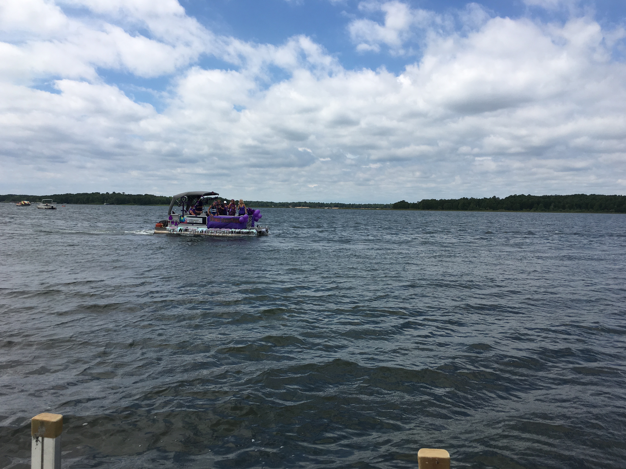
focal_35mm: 30
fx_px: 542
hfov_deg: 60.0
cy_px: 239
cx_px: 312
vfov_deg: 46.8
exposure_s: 1/2564
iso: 25
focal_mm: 4.15
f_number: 2.2
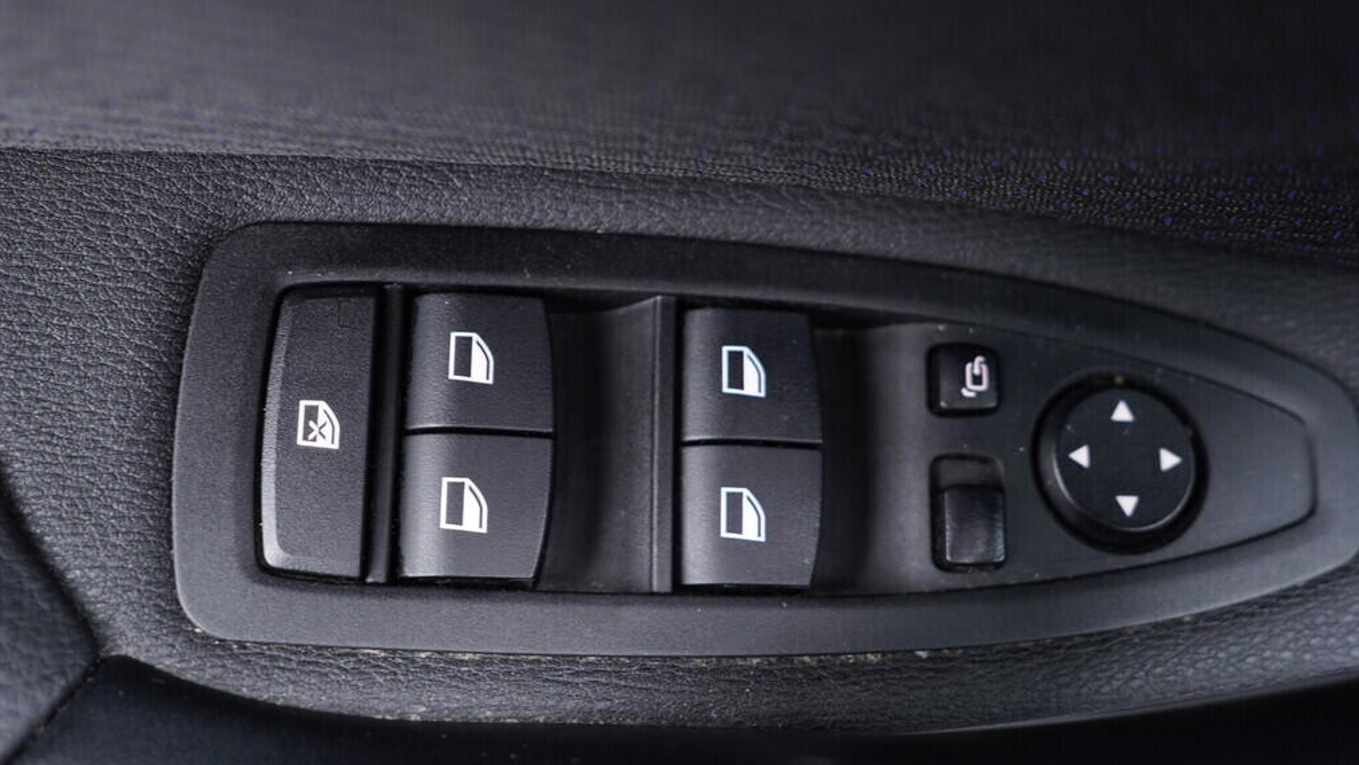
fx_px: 1370
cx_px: 681
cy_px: 419
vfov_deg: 31.2
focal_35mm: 38
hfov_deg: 52.8
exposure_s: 1/40
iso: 640
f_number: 2.8
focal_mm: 24
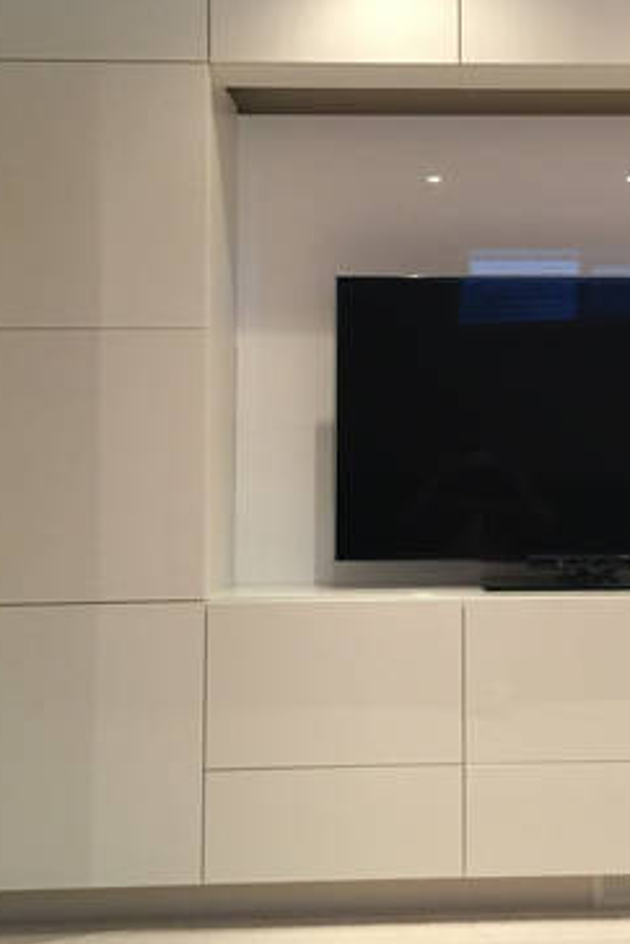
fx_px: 1390
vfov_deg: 37.3
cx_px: 542
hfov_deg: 24.9
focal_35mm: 53
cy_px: 368
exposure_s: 1/10
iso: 100
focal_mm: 4.15
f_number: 2.2
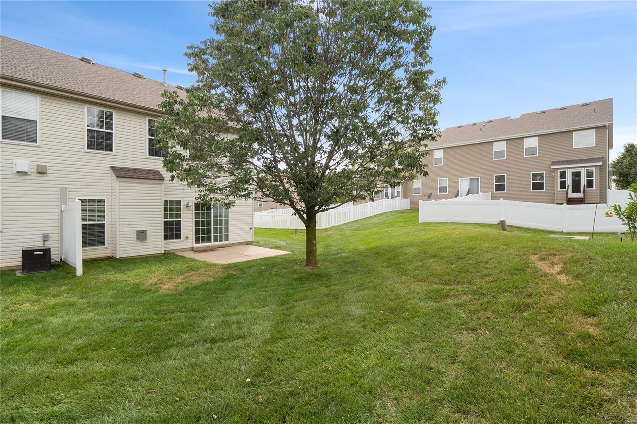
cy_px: 212
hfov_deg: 96.7
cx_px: 318
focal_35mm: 16
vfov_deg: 73.7
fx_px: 283
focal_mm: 8
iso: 400
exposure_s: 1/200
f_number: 8
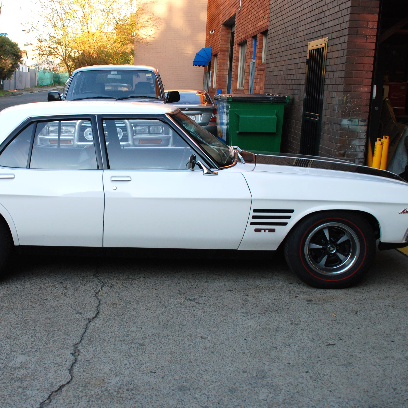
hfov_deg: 37.1
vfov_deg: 37.5
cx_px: 128
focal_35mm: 45
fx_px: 600
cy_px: 194
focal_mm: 22
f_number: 5
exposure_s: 1/100
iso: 200
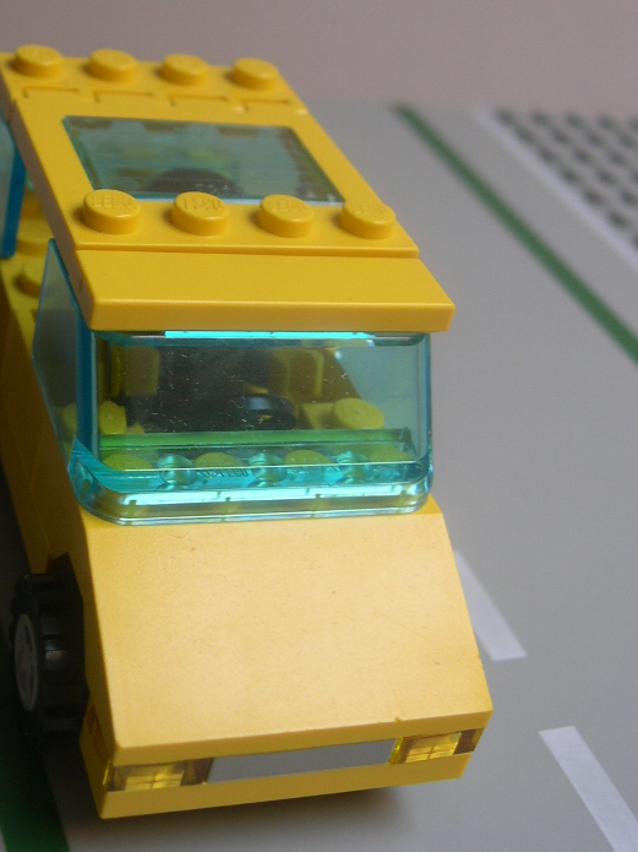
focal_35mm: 56
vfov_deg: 34.2
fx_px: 1377
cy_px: 337
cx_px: 190
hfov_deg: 25.9
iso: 100
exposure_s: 1/53.9
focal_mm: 8
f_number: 2.8
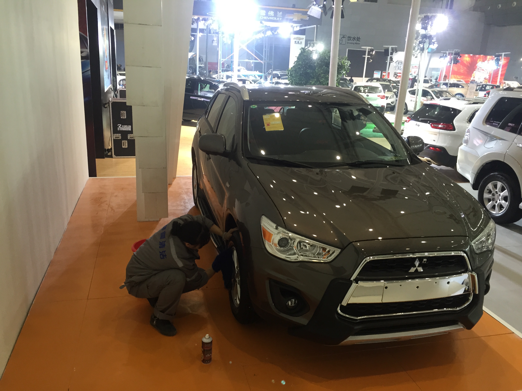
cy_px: 196
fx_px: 437
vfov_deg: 48.2
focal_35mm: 29
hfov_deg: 61.7
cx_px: 261
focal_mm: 4.15
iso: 125
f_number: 2.2
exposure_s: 1/33
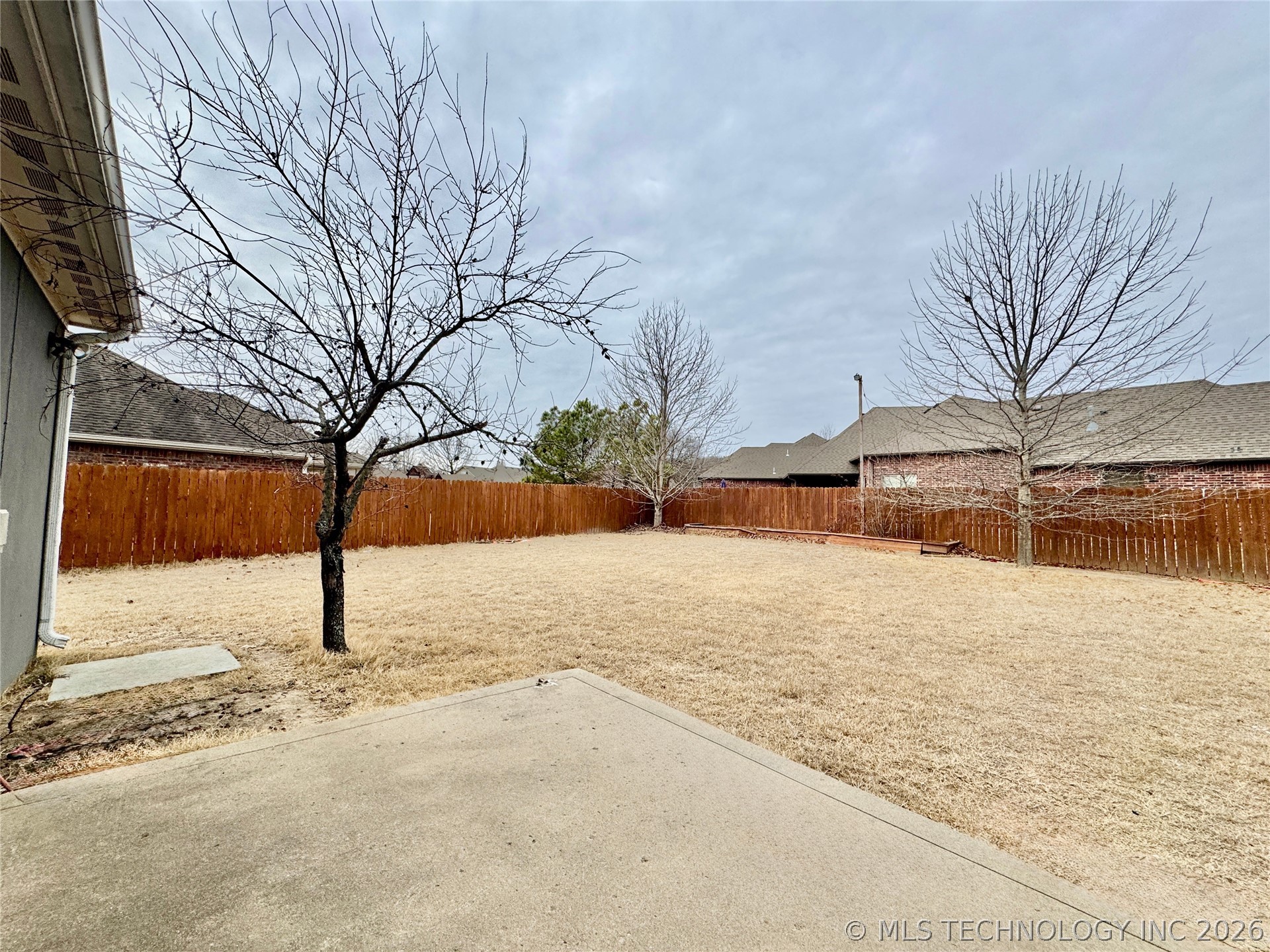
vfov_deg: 85.7
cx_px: 635
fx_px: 514
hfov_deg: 102.1
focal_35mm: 14
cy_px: 476
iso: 50
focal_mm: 2.22
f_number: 2.2
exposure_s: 1/1420
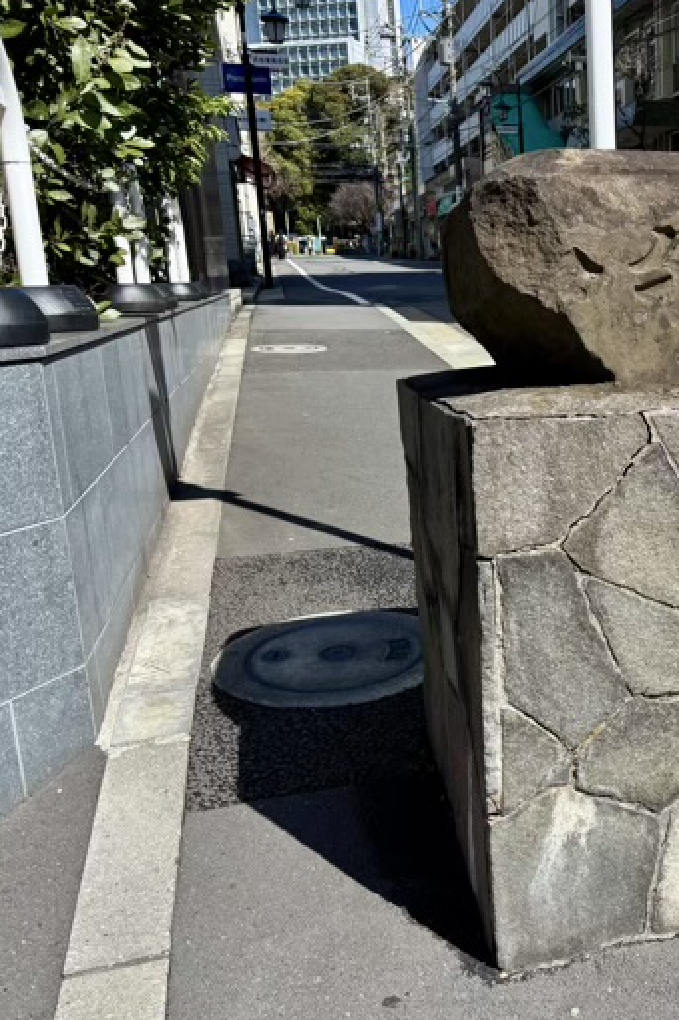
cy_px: 505
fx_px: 1047
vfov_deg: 51.9
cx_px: 663
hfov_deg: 33.2
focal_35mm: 37
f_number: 1.6
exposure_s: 1/3650
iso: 50
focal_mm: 5.96
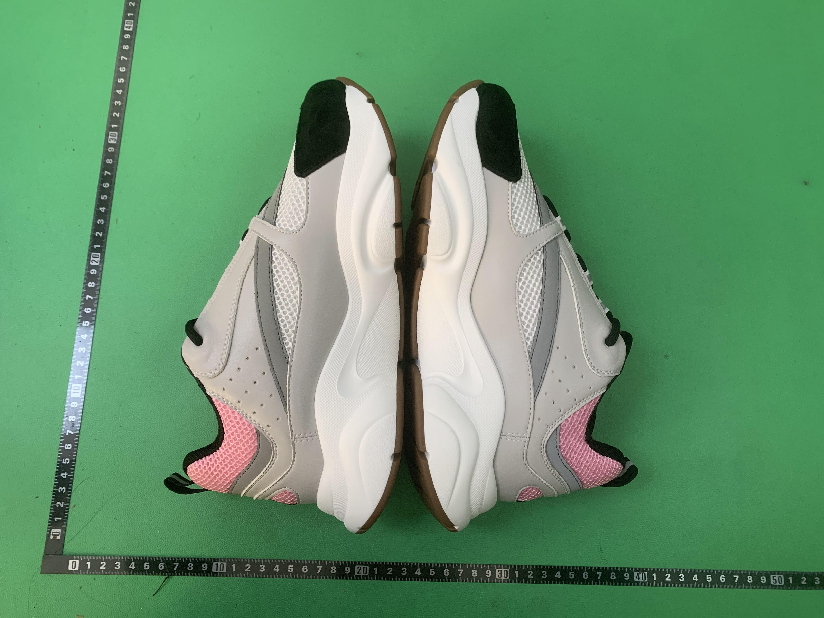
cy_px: 309
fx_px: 619
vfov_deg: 53.1
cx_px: 412
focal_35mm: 26
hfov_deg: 67.3
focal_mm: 4.25
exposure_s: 1/94
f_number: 1.8
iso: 100
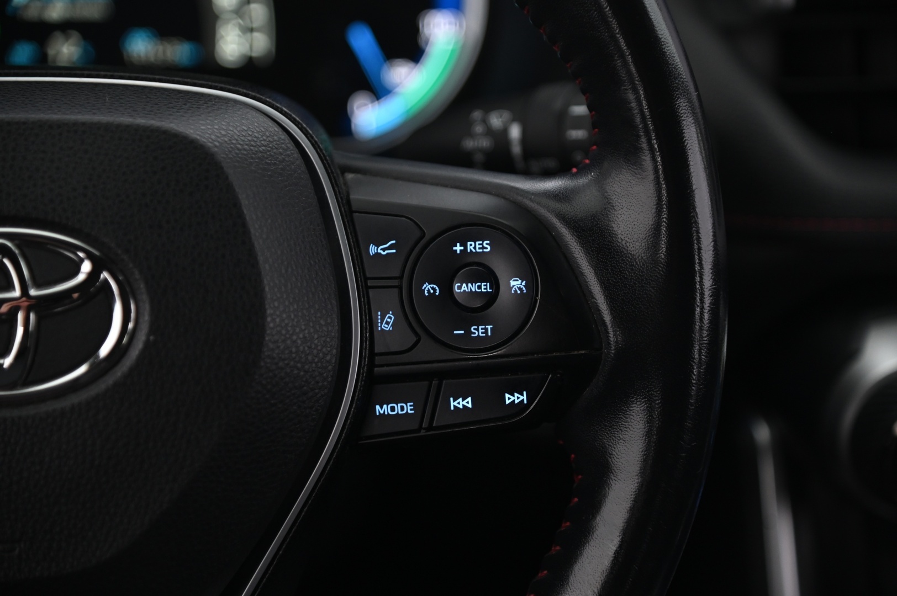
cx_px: 448
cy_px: 298
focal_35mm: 120
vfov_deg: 11.4
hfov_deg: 17.1
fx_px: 2988
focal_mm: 120
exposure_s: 1/15
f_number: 4
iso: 2000
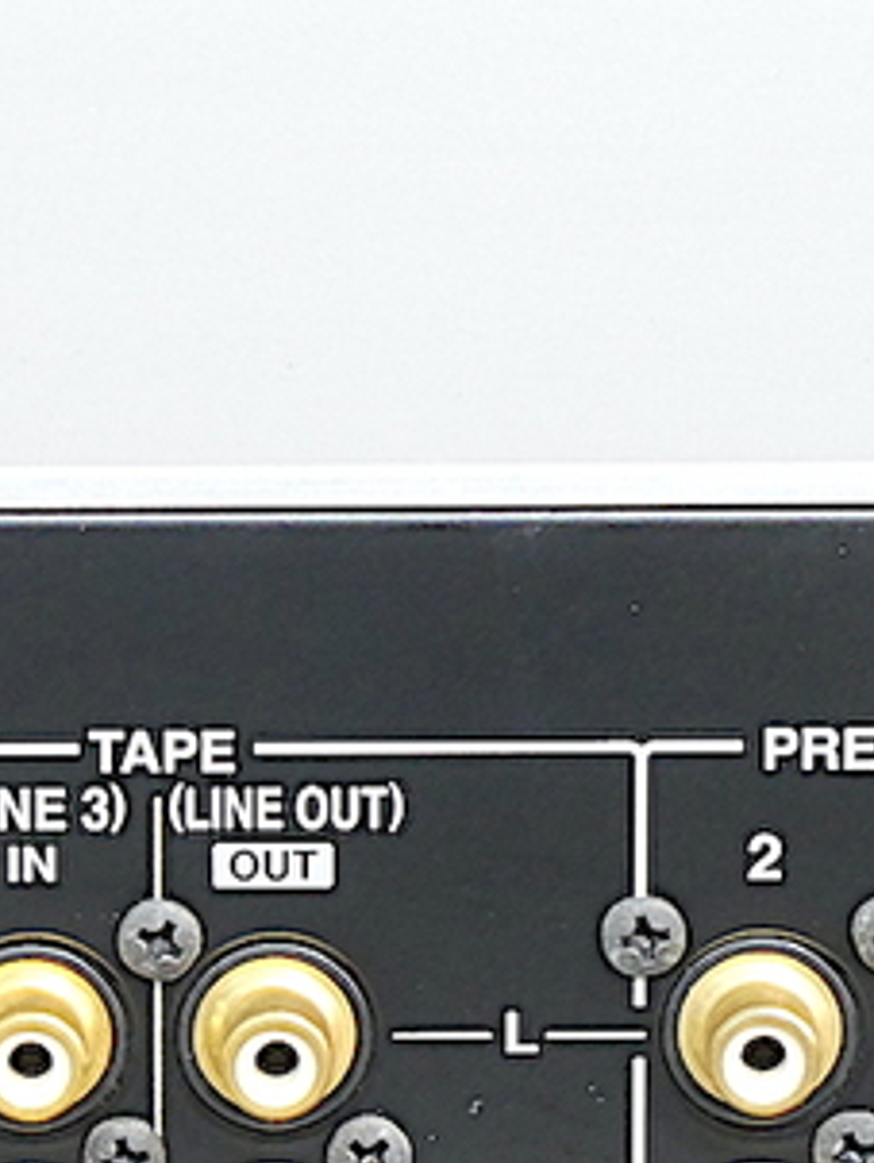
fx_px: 16136
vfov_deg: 4.1
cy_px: 1013
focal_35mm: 480
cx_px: -96
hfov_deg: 3.1
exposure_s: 1/3.2
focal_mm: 27.1
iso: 200
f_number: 5.4
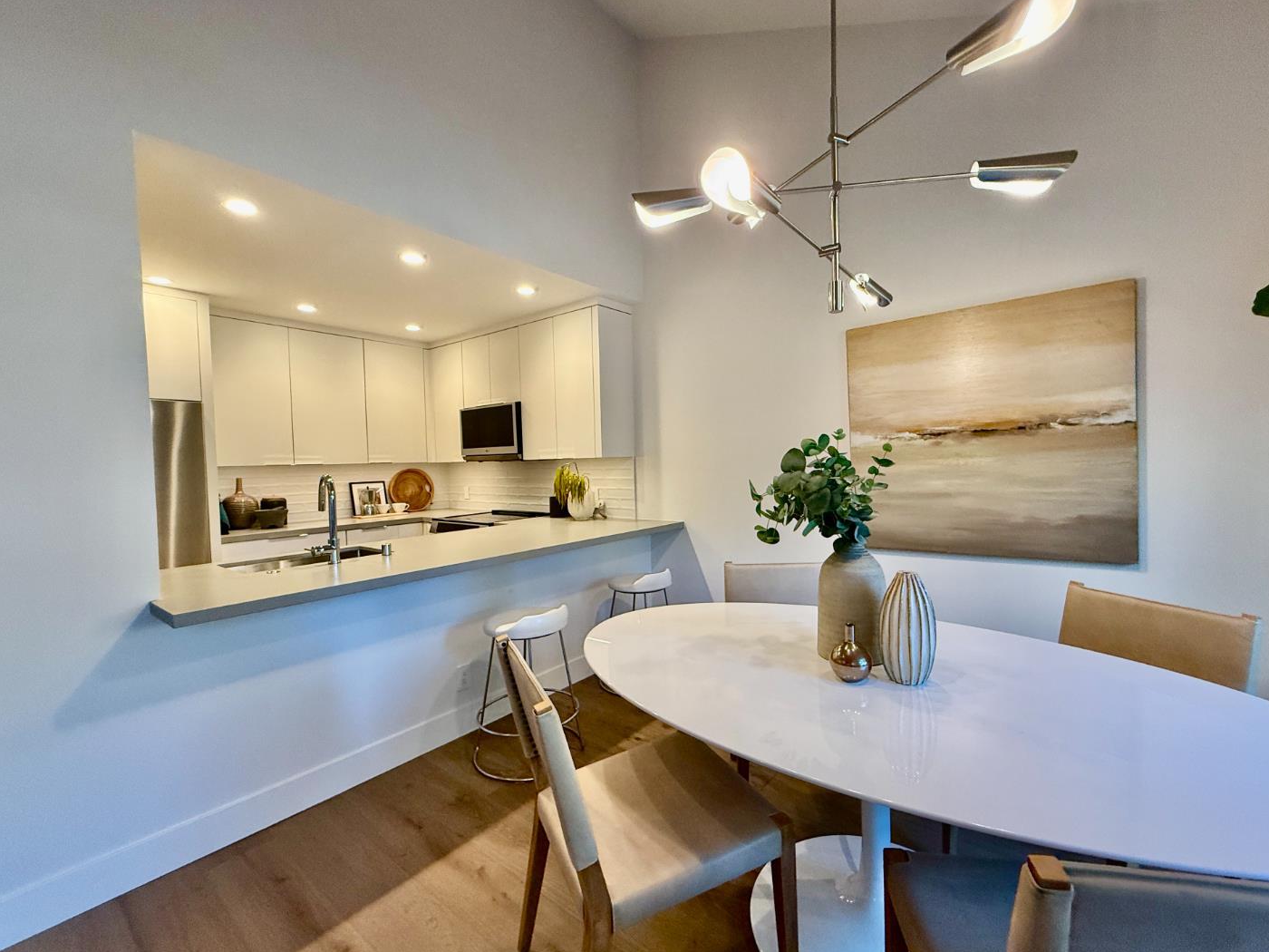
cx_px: 664
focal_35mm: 15
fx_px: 550
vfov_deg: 81.7
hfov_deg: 98.1
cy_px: 478
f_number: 2.2
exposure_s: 1/120
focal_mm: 2.22
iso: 160
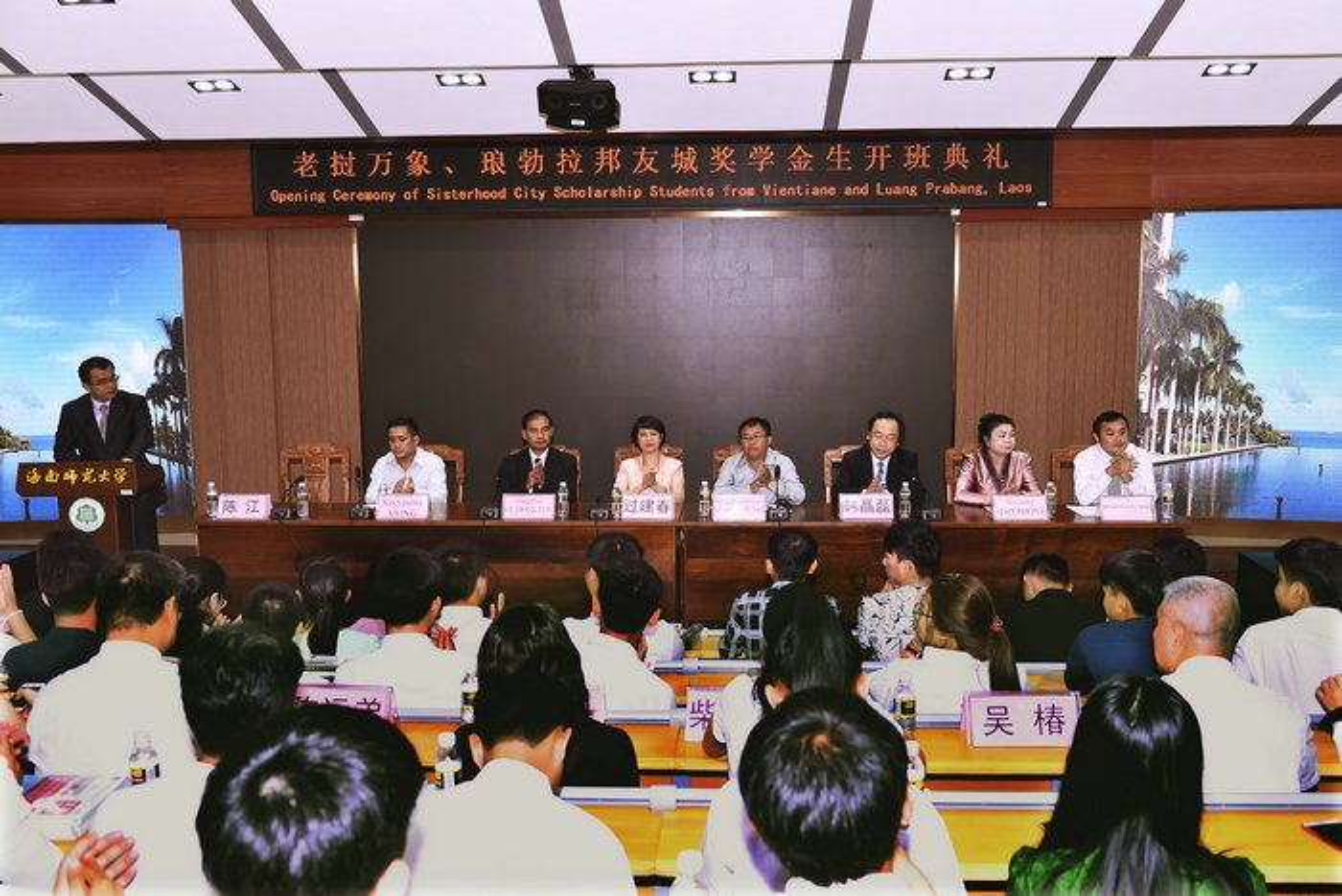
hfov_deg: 54.4
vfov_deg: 37.9
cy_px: 448
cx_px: 671
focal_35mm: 35
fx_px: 1305
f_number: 6.3
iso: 1000
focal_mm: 35
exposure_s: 1/160
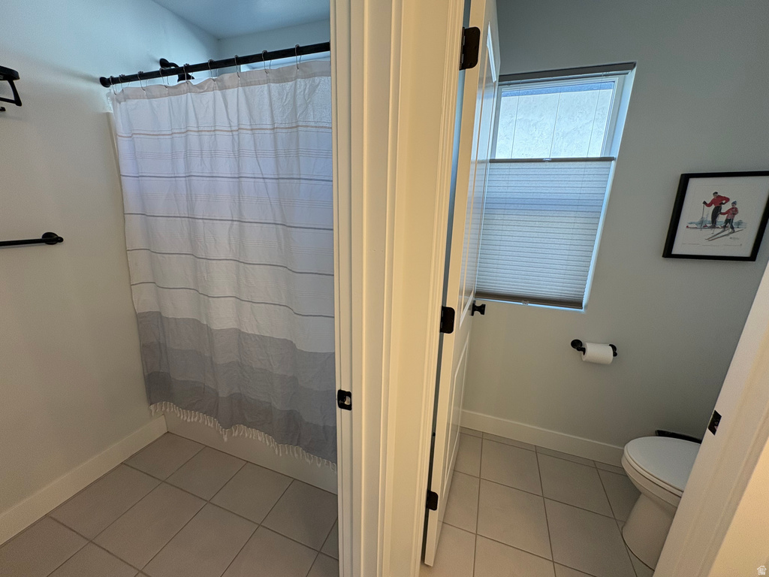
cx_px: 384
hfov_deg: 102.1
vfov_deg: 85.7
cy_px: 288
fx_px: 311
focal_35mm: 14
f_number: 2.2
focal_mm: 2.22
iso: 100
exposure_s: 1/120
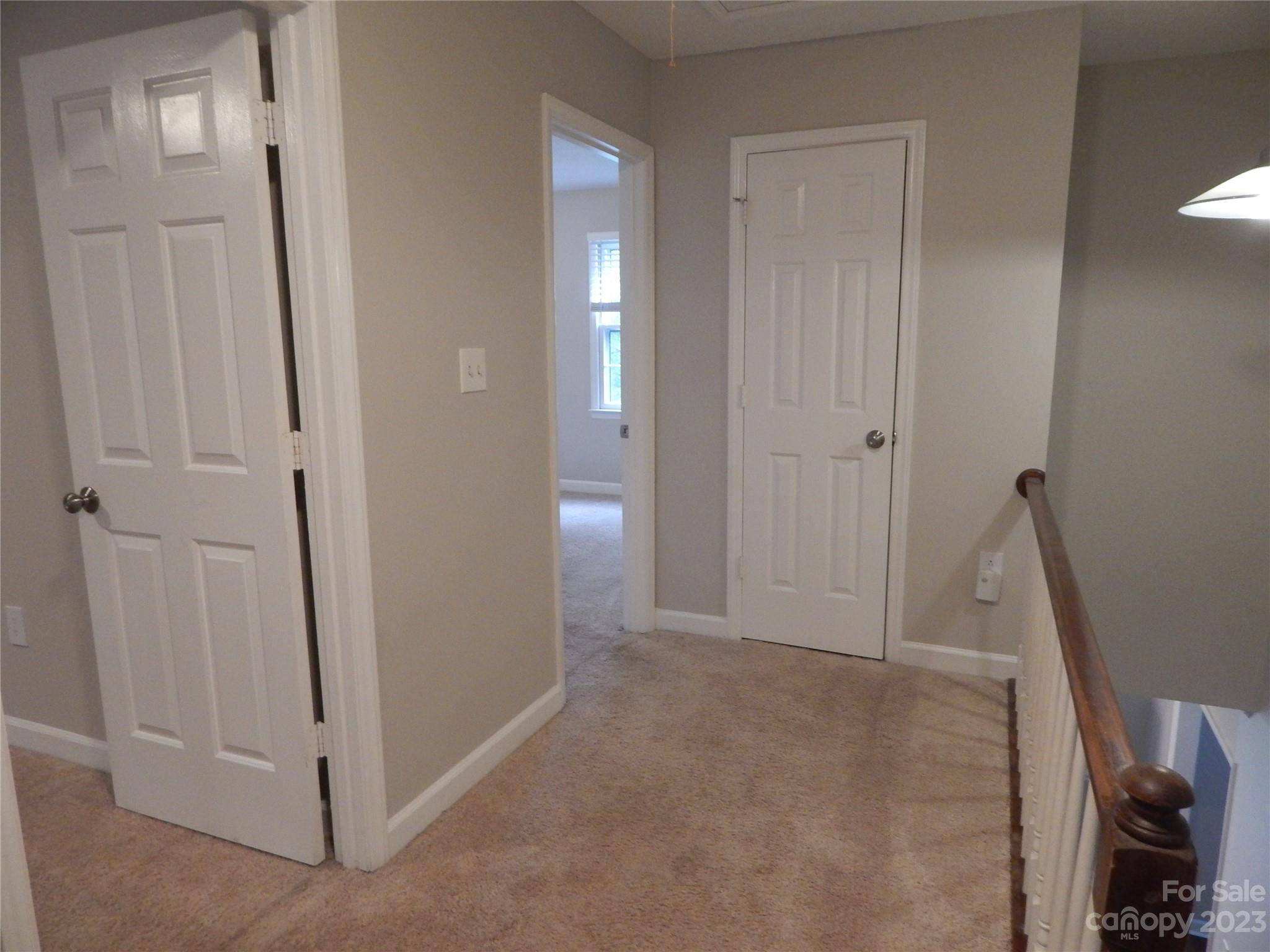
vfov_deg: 58.9
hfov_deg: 73.9
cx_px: 635
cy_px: 476
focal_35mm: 23
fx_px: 844
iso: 400
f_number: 3
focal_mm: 4
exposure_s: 1/25
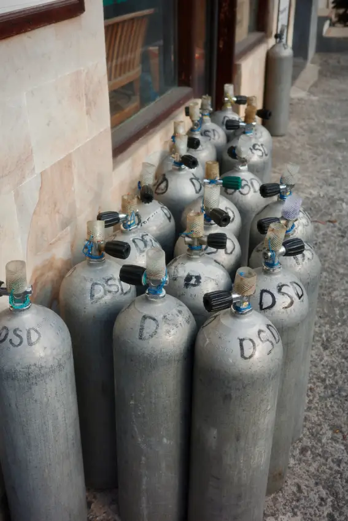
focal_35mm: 40
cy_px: 260
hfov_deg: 33.4
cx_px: 174
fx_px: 580
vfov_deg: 48.5
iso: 100
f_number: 3.5
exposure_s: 1/200
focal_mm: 26
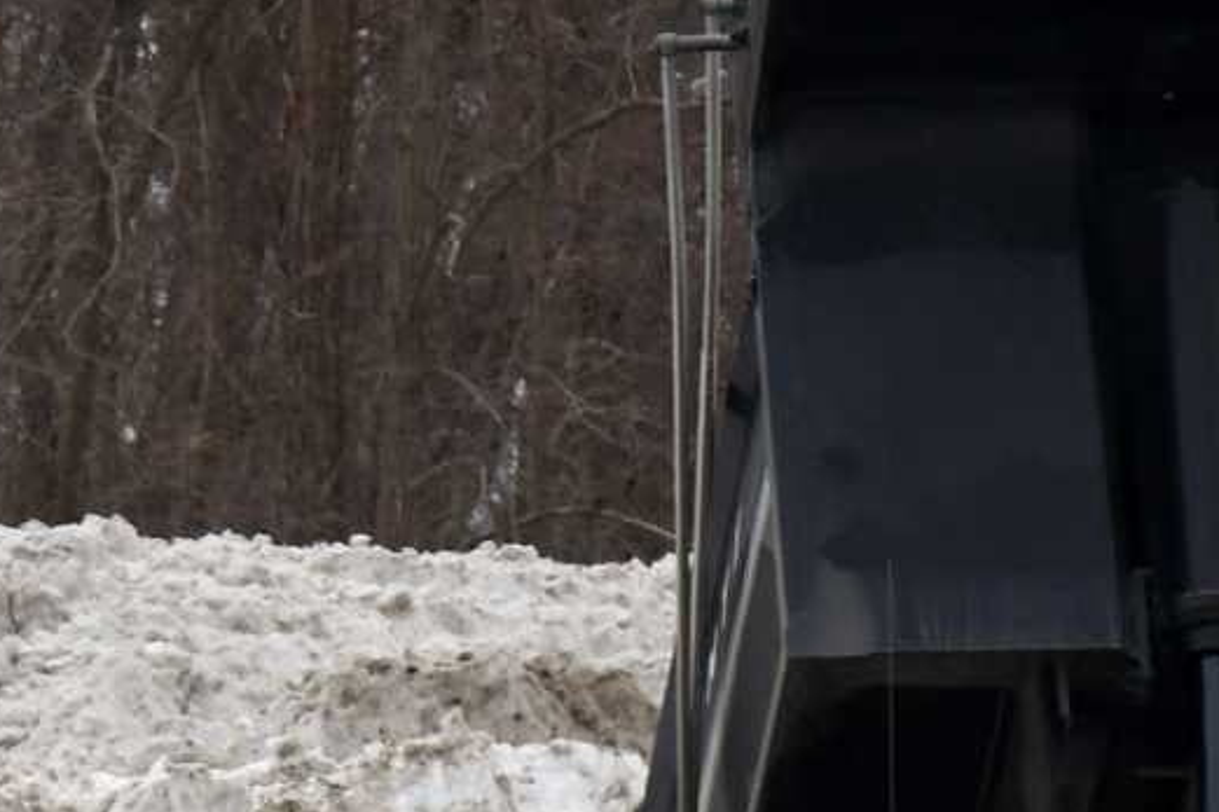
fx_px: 39907
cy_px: 603
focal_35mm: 1179
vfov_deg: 1.2
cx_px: -335
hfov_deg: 1.7
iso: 640
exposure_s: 1/1000
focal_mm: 200
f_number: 7.1
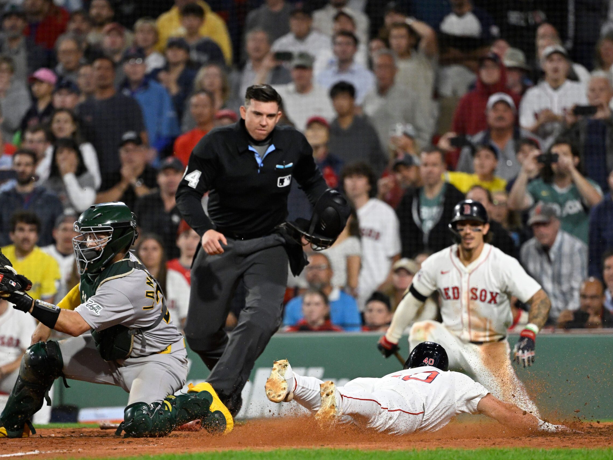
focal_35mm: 369
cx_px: 280
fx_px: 6534
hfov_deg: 5.4
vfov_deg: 4.0
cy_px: 230
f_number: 4
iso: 5000
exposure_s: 1/2000
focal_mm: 340
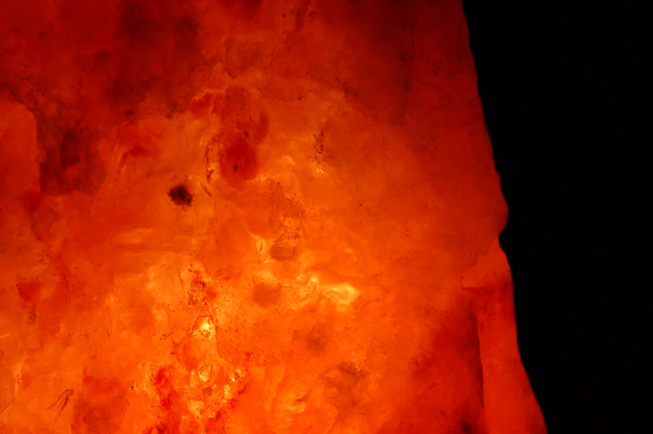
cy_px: 340
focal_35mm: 258
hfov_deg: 8.0
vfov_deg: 5.3
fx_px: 4673
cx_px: 208
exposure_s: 1/250
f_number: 5.6
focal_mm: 105
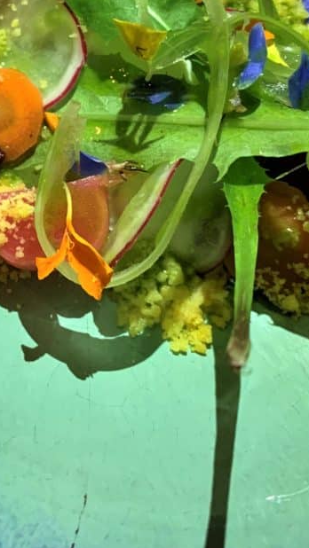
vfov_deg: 31.2
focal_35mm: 66
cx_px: -61
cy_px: 122
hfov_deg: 17.4
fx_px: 961
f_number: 1.8
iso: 200
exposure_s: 1/50
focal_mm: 4.25
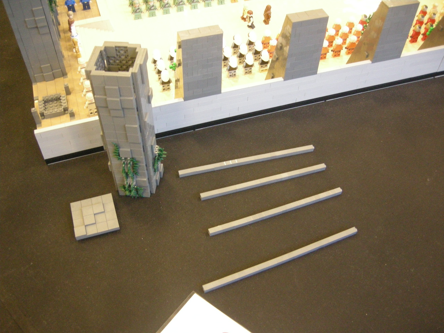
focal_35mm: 36
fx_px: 462
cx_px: 222
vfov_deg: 39.7
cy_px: 166
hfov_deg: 51.4
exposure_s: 1/8
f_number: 2.7
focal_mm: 7.5
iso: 450
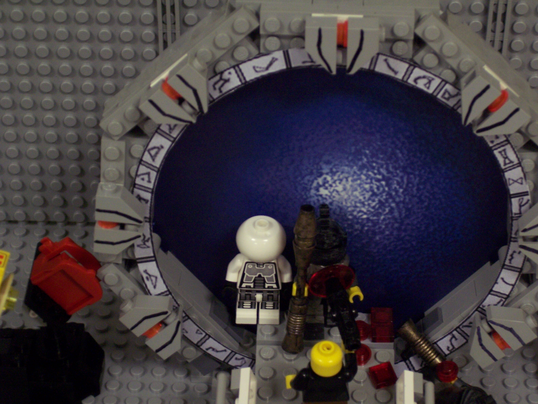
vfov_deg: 12.7
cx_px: 269
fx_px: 1818
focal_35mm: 117
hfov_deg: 16.8
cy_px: 202
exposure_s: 1/8
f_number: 4.8
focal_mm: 24
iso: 200
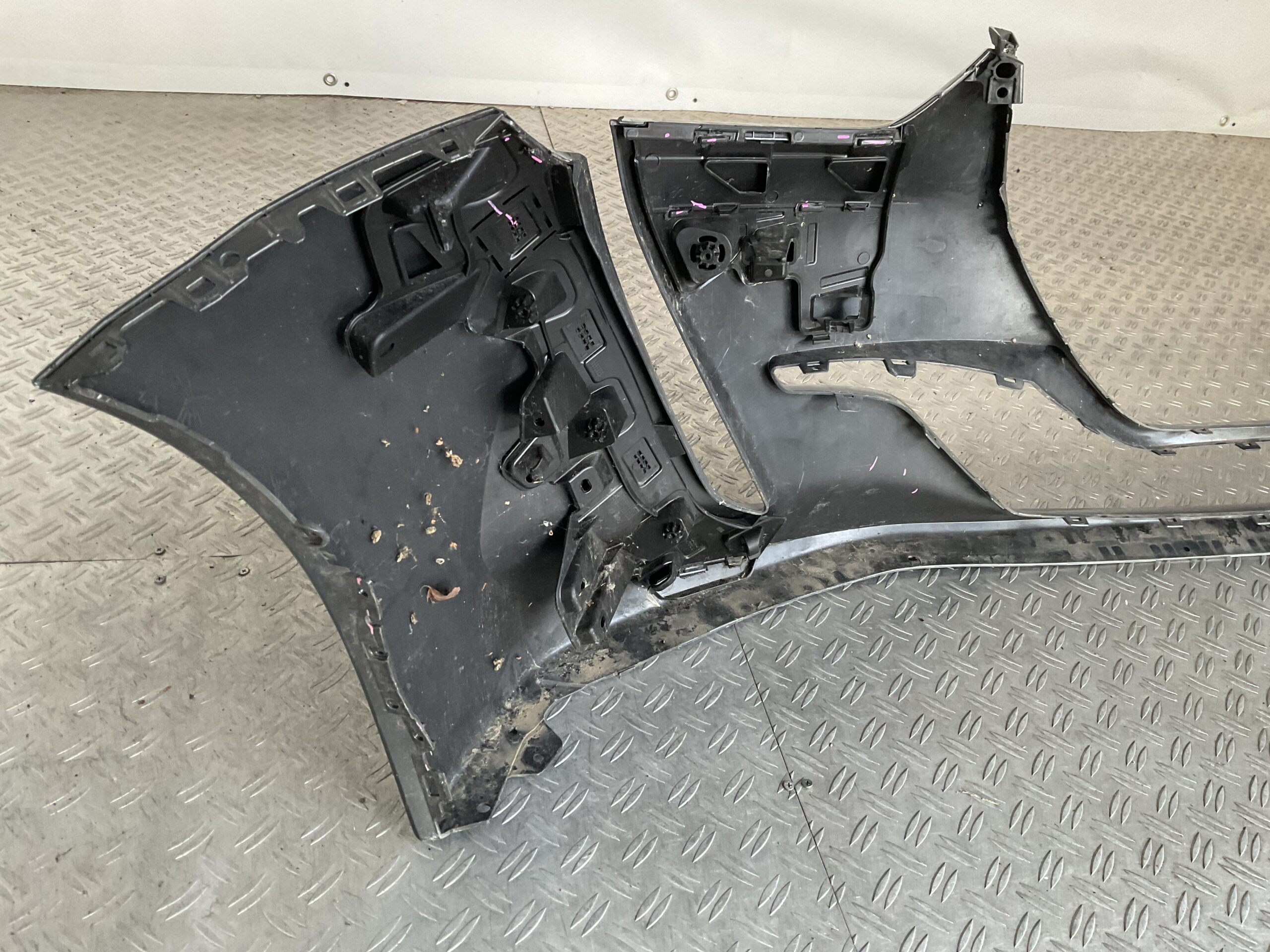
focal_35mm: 29
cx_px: 635
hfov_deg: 61.7
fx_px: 1064
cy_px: 476
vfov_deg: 48.2
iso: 125
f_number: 1.8
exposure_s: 1/50
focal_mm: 3
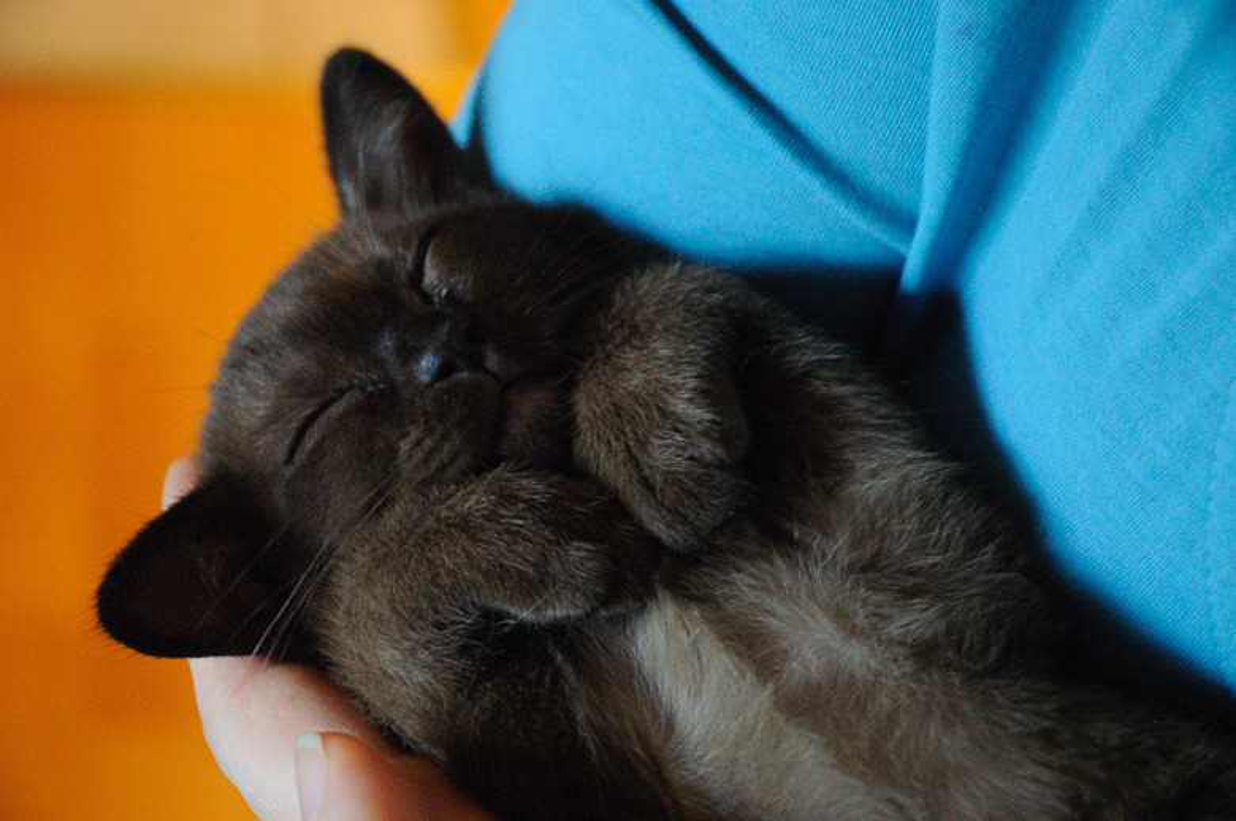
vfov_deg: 13.0
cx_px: 618
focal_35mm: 105
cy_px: 410
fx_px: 3600
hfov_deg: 19.5
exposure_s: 1/10
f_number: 4.5
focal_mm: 70
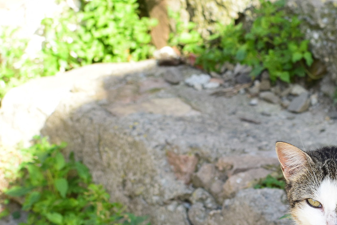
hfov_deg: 8.4
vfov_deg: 5.7
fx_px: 2265
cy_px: 214
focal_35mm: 242
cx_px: 360
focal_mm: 70
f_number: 9
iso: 400
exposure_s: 1/160
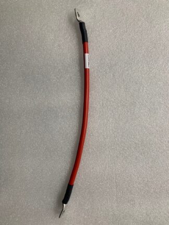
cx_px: 84
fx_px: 169
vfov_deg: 67.3
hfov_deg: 53.1
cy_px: 112
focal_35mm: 26
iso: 100
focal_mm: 4.25
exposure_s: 1/100
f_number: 1.8
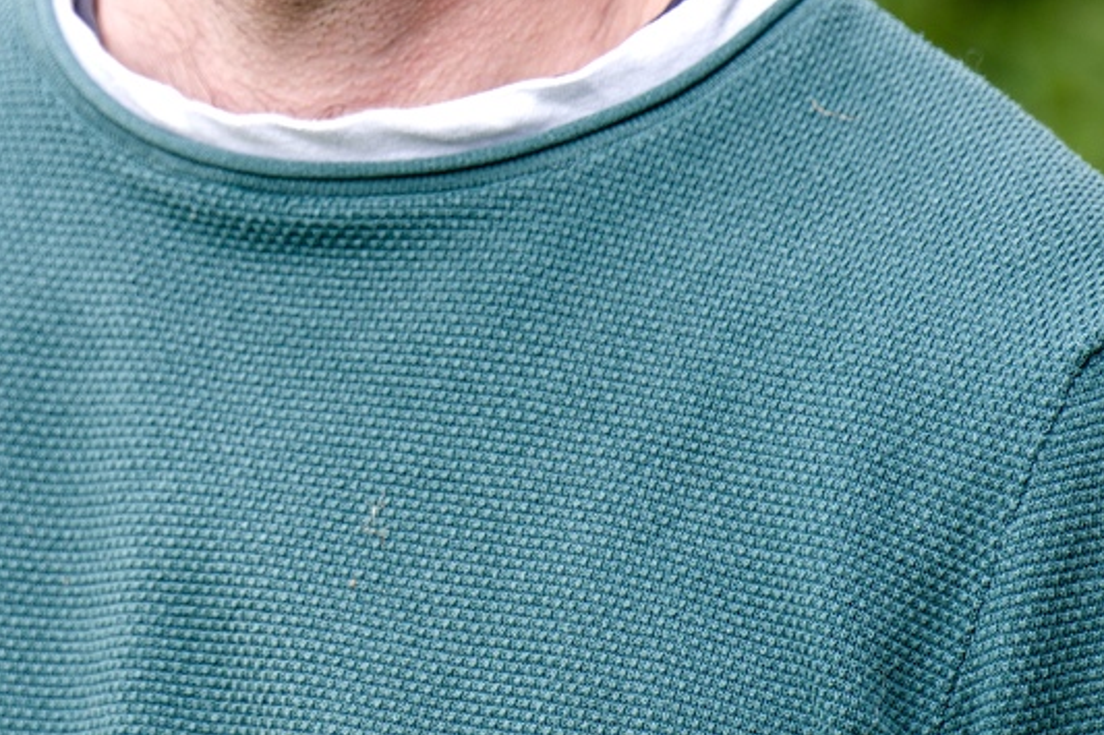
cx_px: 79
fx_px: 22103
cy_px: -178
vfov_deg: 1.9
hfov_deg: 2.9
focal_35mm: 721
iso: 64
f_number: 2.8
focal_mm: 200
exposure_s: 1/400
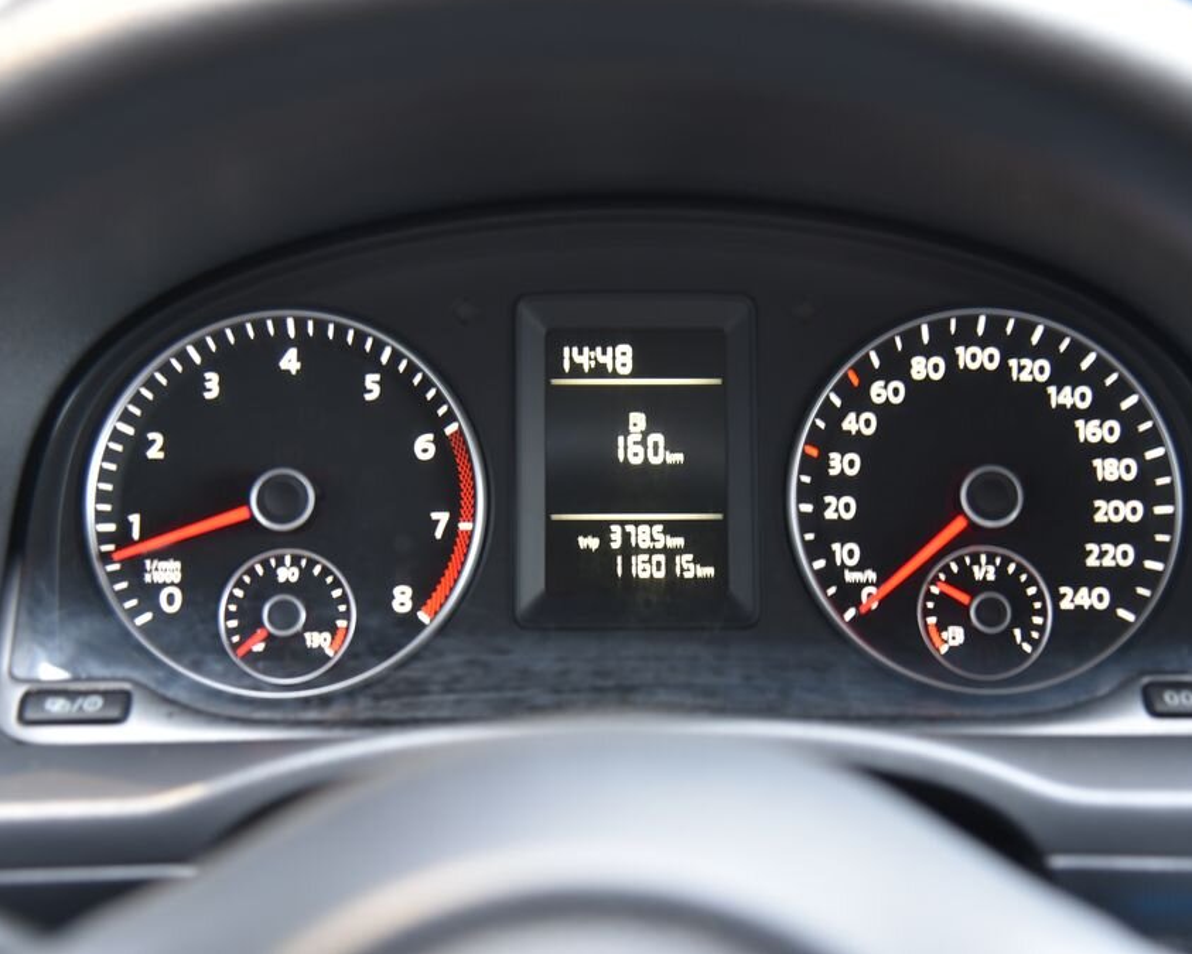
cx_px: 645
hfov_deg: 33.0
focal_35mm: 57
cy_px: 472
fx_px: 2012
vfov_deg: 26.7
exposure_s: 1/3
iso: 500
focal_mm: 50
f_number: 4
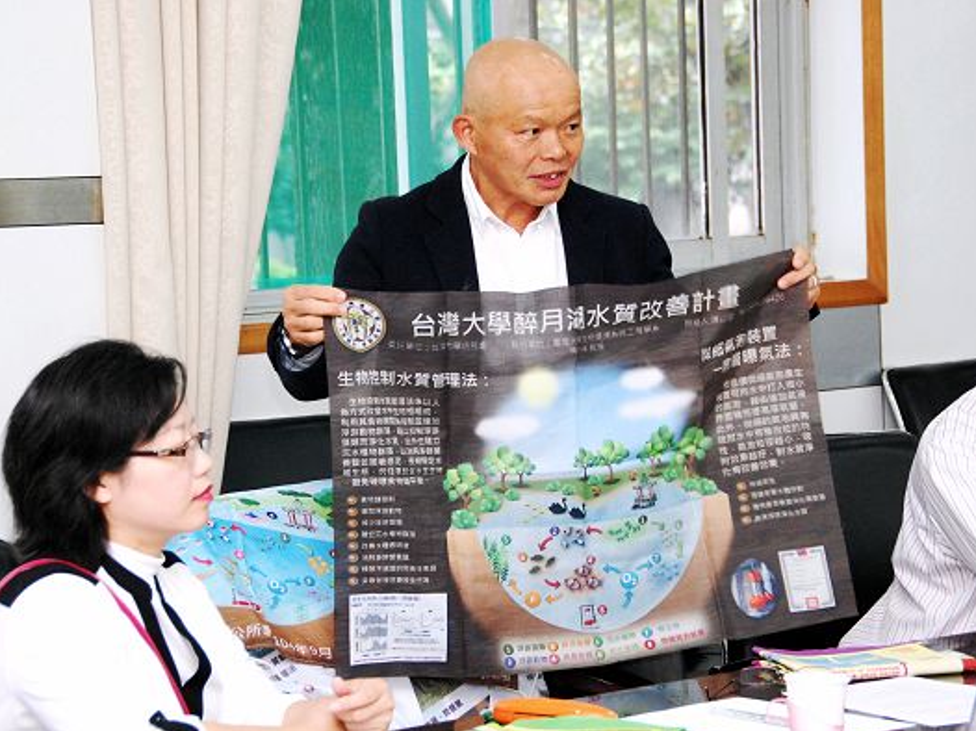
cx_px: 432
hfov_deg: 19.3
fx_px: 2875
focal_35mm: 102
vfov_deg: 14.5
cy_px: 367
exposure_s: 1/60
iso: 1600
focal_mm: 62
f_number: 5
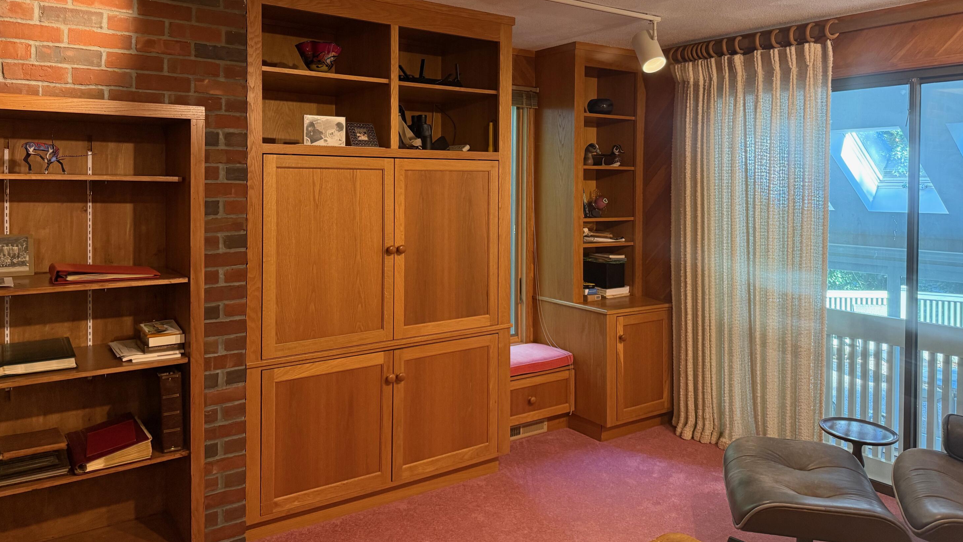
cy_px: 185
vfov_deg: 42.4
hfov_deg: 69.9
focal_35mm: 27
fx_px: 689
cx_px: 470
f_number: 1.78
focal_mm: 6.76
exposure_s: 1/60
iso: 320
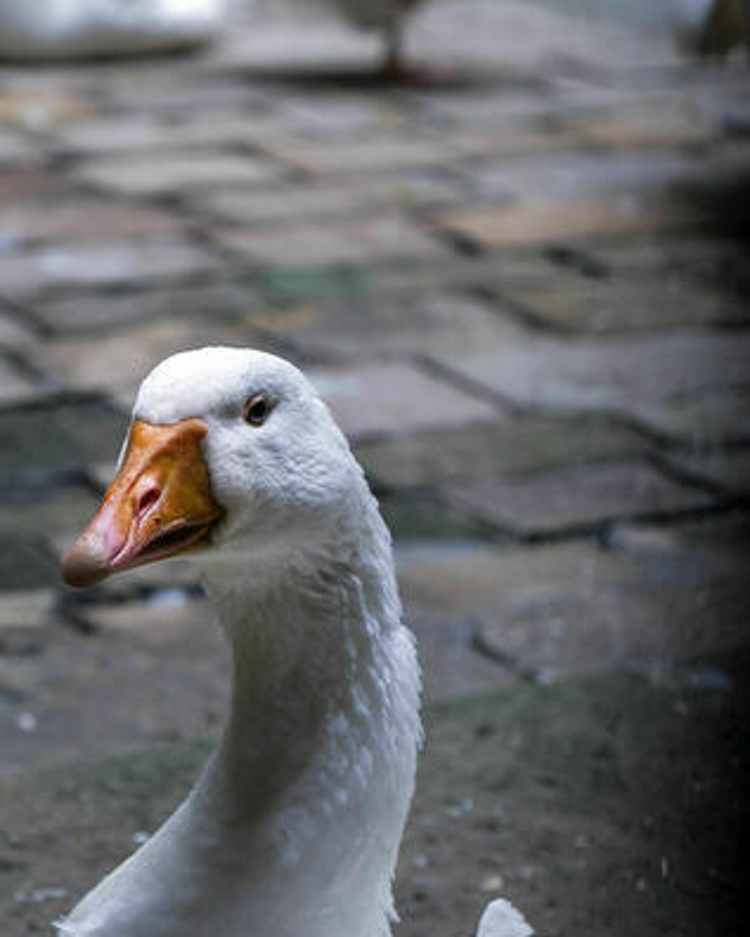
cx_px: 218
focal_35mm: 118
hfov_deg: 13.0
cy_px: 471
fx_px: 3273
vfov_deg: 16.3
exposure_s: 1/75
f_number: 4
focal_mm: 55
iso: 200
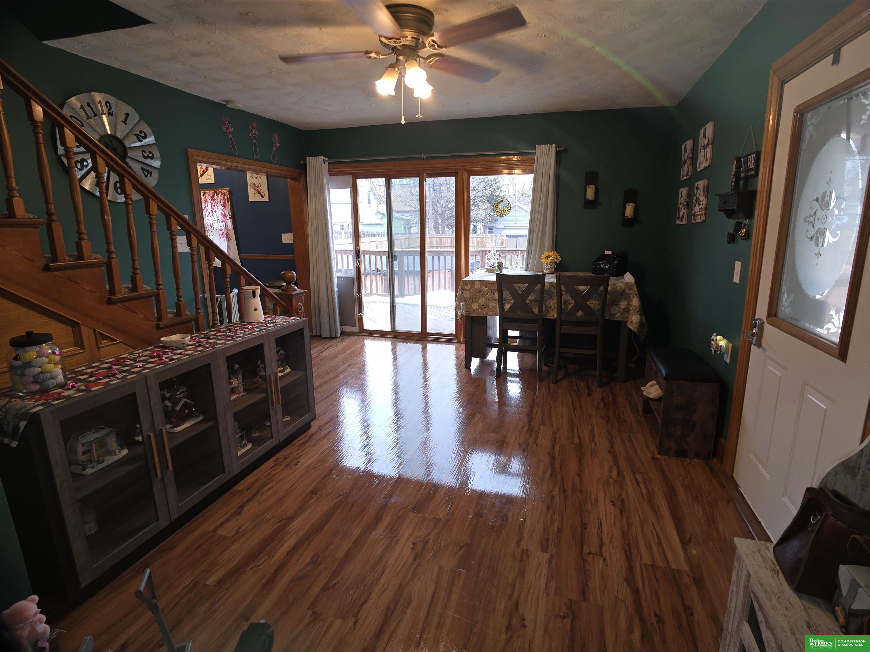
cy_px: 326
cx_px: 435
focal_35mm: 23
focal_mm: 6.3
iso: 100
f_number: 1.7
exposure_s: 1/60
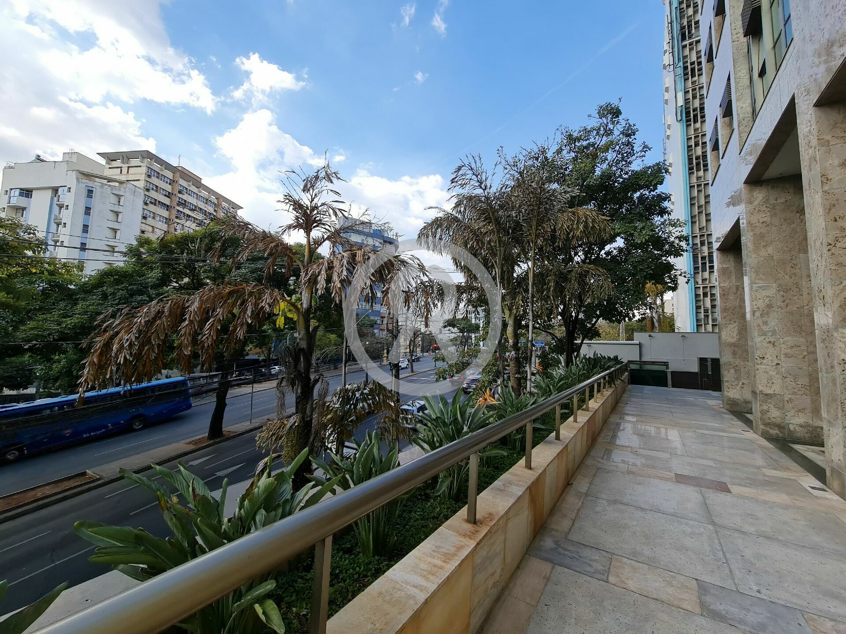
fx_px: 318
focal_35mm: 13
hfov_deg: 106.2
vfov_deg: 89.9
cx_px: 423
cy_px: 317
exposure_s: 1/670
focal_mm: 2.2
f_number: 2.2
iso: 64
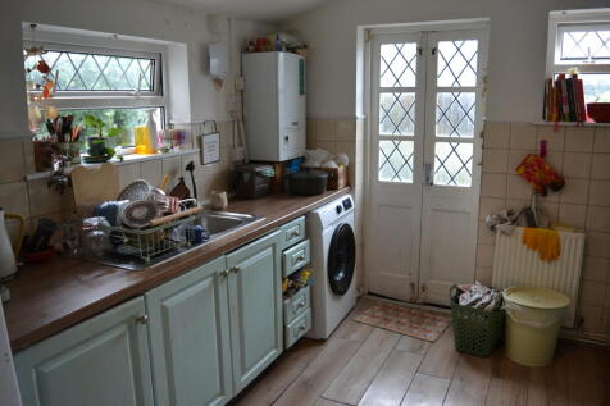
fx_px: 457
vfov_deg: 47.9
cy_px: 203
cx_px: 305
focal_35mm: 27
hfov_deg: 67.4
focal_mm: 18
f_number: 4
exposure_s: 1/60
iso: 400
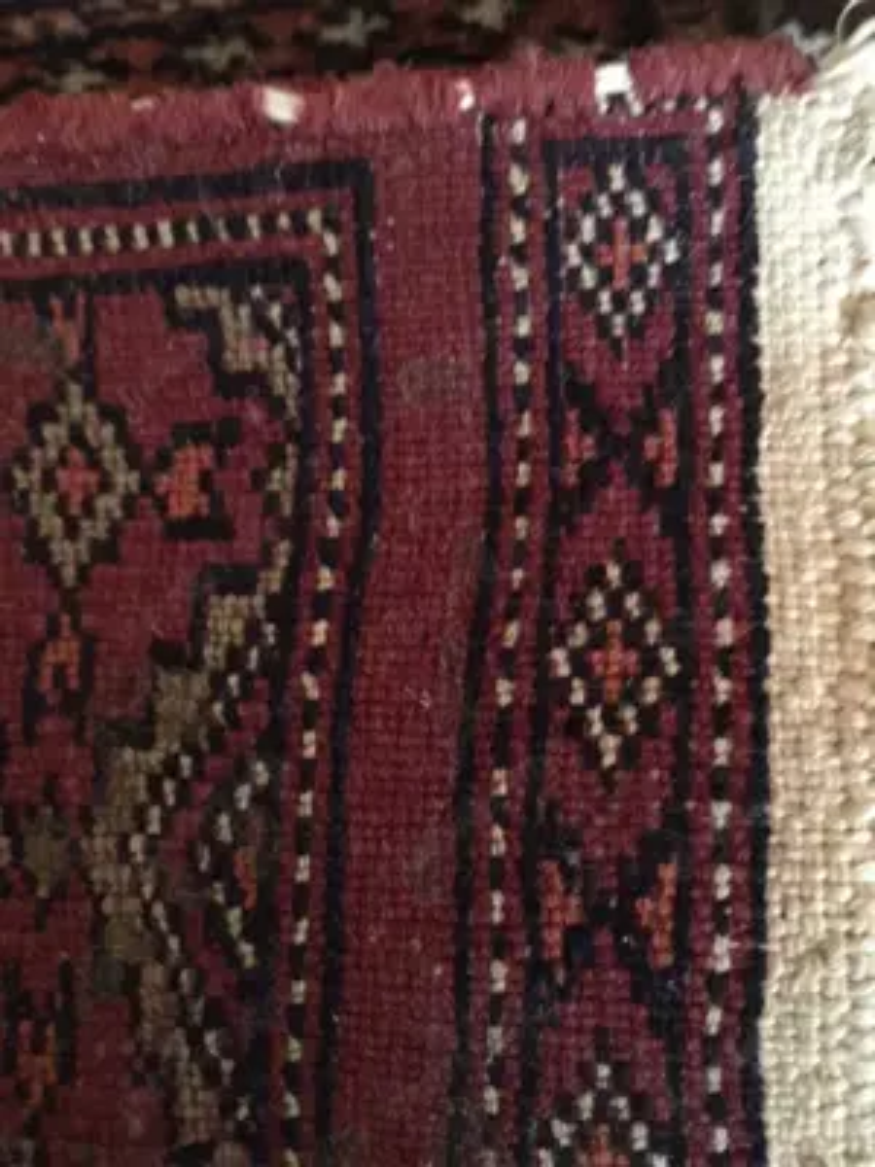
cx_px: 438
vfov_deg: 61.7
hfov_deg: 48.2
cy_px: 584
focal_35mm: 29
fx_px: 977
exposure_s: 1/17
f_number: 2.2
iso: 400
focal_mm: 4.15
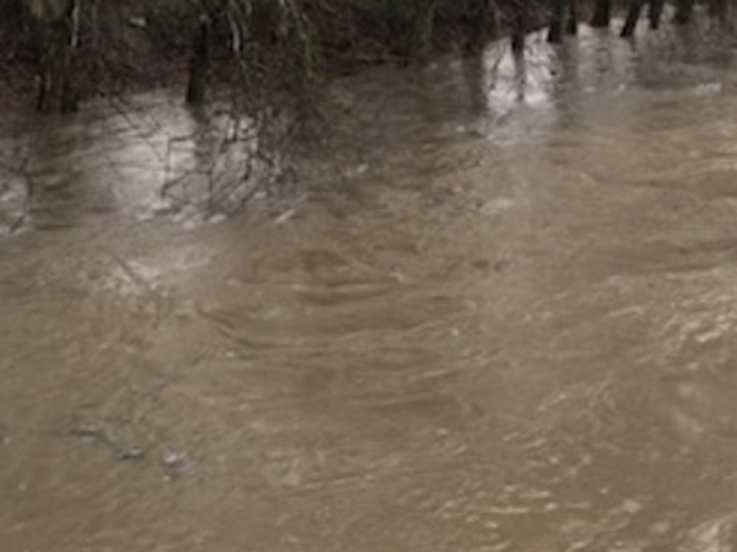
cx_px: 479
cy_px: 72
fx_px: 1171
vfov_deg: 25.8
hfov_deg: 34.7
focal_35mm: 55
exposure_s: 1/50
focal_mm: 4.15
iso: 25
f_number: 2.2
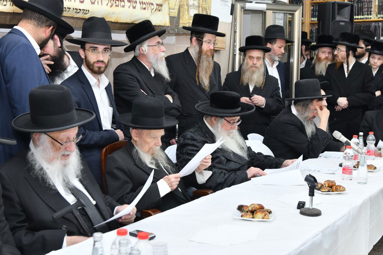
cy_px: 128
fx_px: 511
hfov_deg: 41.1
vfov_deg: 28.1
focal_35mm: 48
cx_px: 192
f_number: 5
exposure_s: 1/100
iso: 800
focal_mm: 48
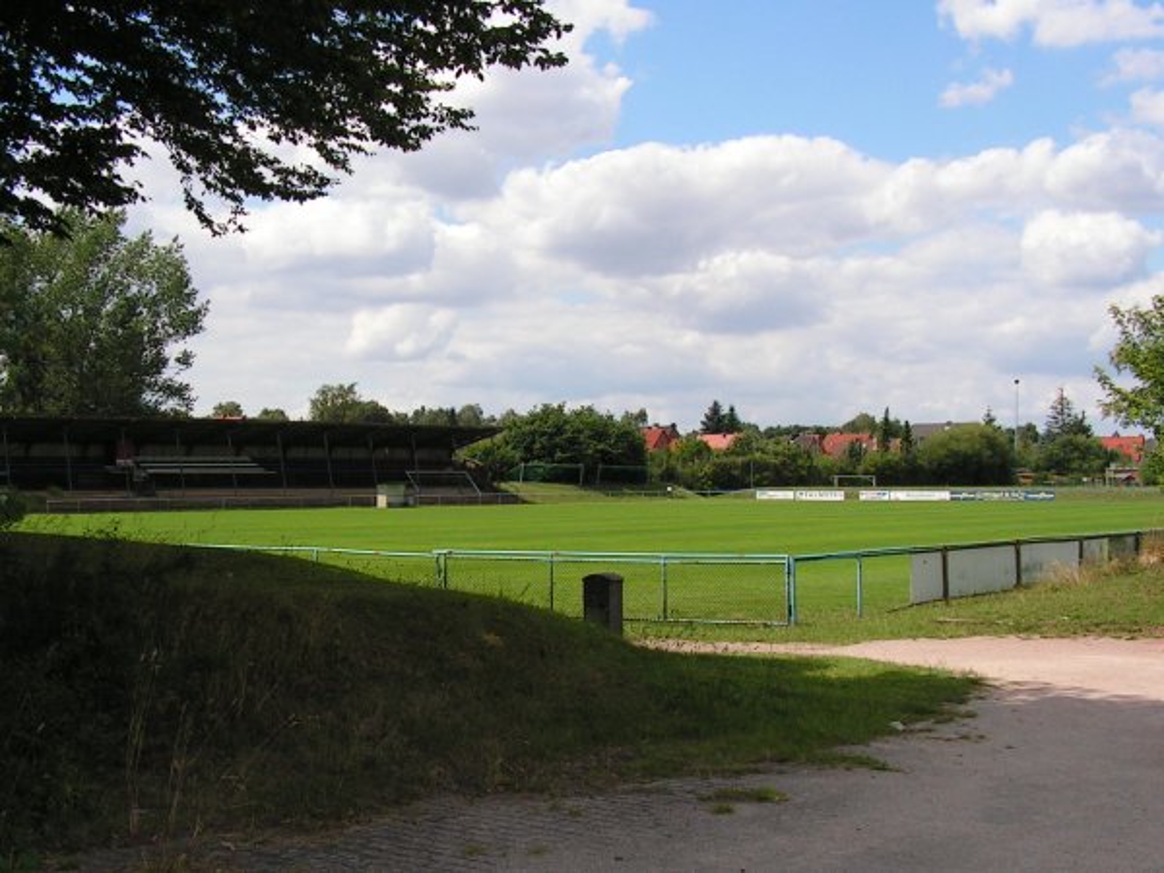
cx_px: 582
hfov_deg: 51.4
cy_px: 436
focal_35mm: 36
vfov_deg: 39.7
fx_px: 1211
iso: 100
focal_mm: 6
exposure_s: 1/1600
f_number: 3.2
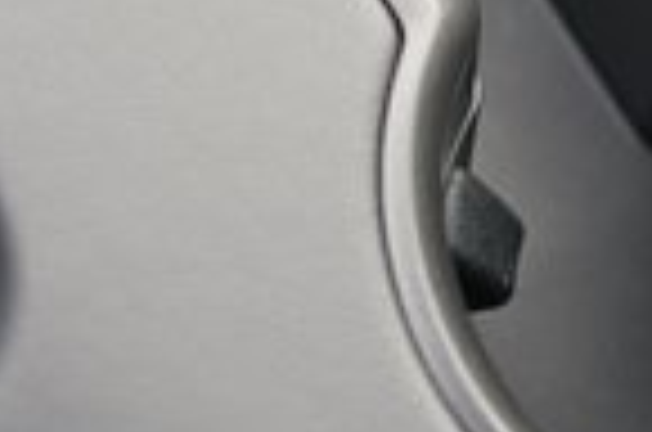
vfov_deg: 9.2
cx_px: 522
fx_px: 2638
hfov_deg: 14.0
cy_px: -137
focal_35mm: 146
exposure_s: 1/60
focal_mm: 33
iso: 200
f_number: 4
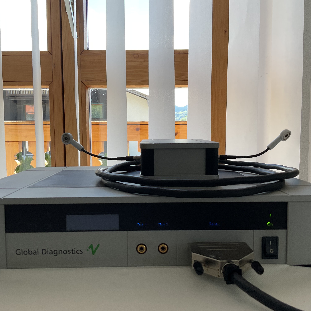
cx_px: 158
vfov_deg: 47.2
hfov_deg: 47.2
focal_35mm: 35
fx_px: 356
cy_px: 157
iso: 20
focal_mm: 3
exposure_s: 1/120
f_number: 1.8
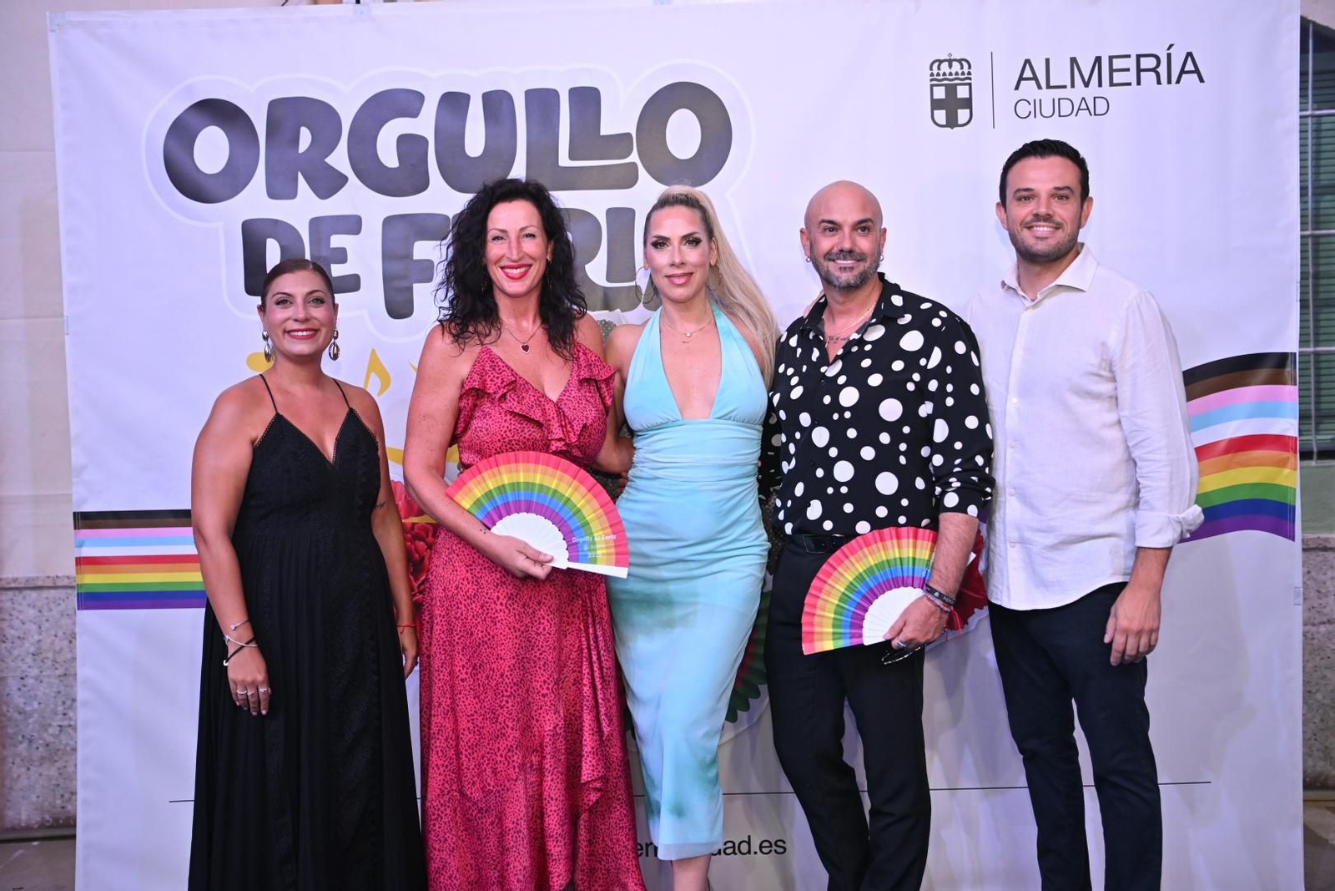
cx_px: 668
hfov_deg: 50.7
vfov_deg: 35.1
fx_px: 1409
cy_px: 446
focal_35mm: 38
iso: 1250
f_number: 2
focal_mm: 38
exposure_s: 1/640
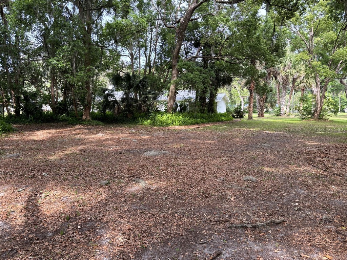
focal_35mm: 26
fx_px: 261
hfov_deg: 67.3
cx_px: 174
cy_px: 130
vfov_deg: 53.1
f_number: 1.6
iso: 40
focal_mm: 5.96
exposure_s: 1/170
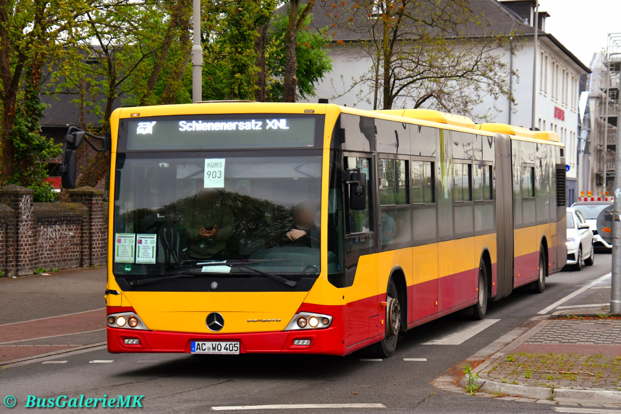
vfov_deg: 14.7
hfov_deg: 21.9
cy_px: 207
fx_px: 1604
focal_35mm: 93
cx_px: 310
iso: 1600
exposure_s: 1/1000
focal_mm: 62
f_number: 4.5
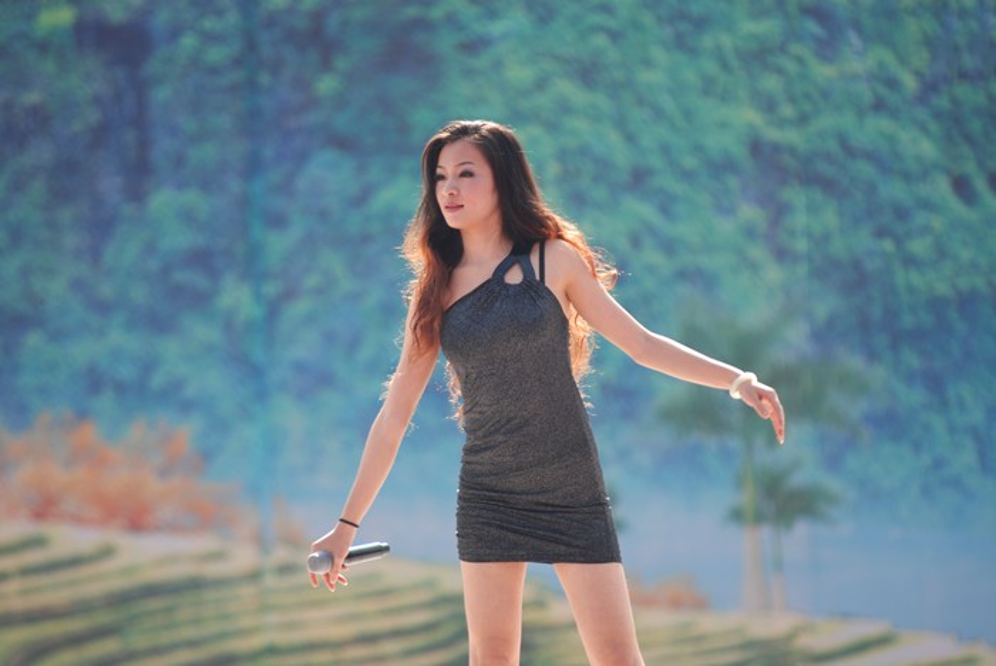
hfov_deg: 6.9
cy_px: 333
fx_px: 8307
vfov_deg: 4.6
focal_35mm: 300
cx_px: 498
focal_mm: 200
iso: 100
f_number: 2.8
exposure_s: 1/500
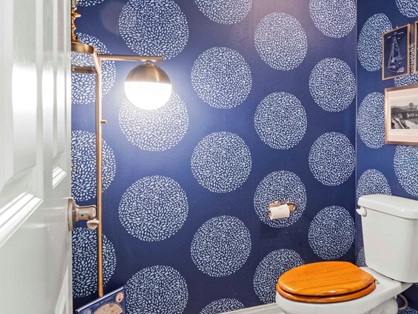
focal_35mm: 29
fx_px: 350
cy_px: 136
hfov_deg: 59.9
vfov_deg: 48.1
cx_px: 286
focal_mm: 8
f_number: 7.1
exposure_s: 8
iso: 320
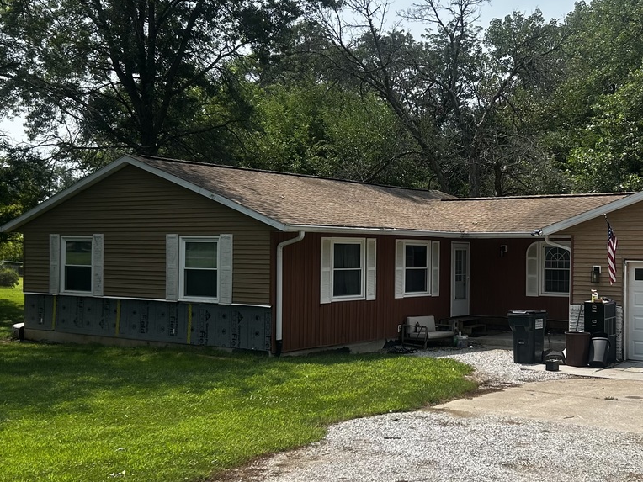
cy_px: 250
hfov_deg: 38.5
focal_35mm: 49
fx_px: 910
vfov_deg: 29.7
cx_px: 428
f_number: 1.5
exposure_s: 1/3831
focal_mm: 5.7
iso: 50
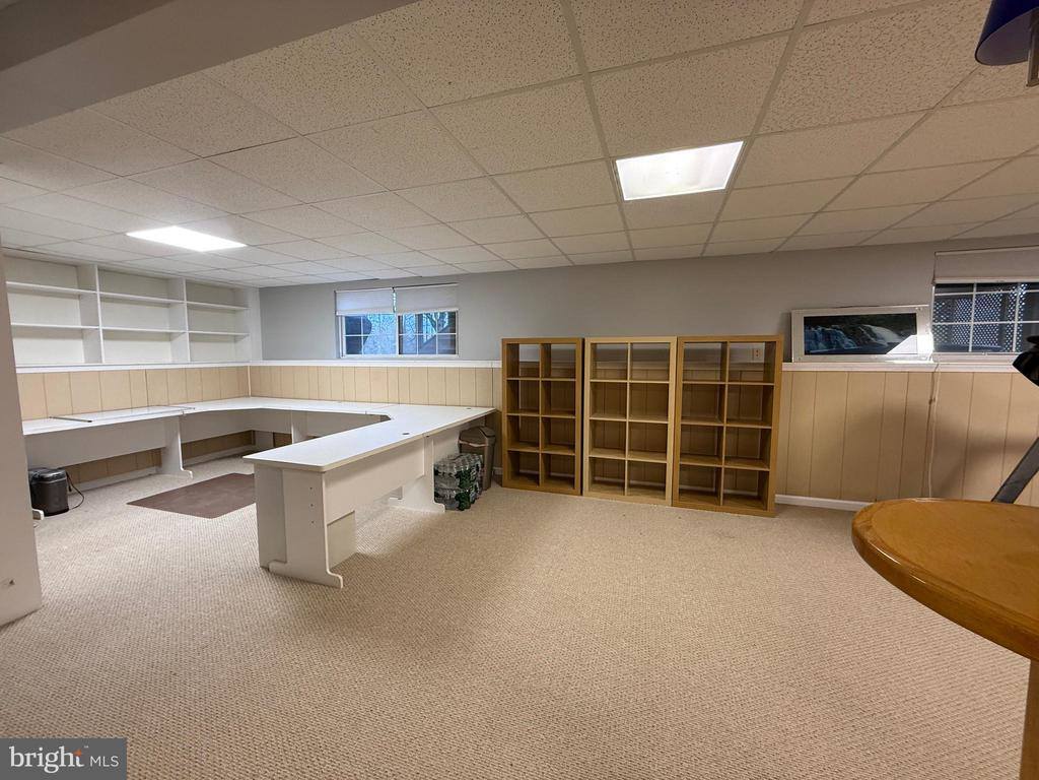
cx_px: 520
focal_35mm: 14
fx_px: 420
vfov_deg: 85.7
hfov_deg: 102.1
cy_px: 390
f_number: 2.2
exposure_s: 1/60
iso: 250
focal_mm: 2.22
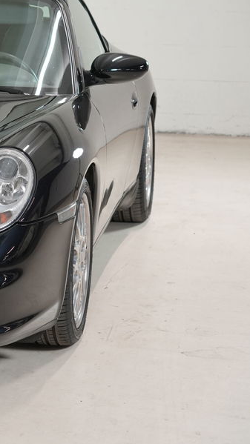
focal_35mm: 118
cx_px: -119
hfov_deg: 10.0
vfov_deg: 18.2
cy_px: 196
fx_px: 1390
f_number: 3.2
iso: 400
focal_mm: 44
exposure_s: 1/40
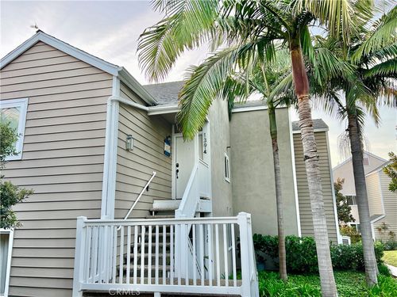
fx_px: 298
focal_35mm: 26
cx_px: 198
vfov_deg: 53.1
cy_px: 148
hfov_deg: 67.3
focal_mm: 5.7
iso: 80
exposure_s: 1/121
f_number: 1.5
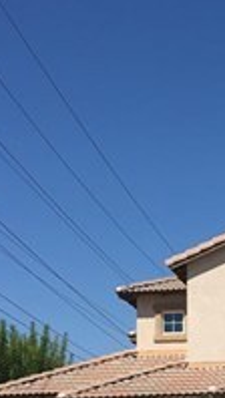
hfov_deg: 11.7
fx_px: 1077
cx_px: 265
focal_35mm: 102
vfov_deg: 20.7
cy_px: 314
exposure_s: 1/2564
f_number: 2.2
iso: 25
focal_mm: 4.15
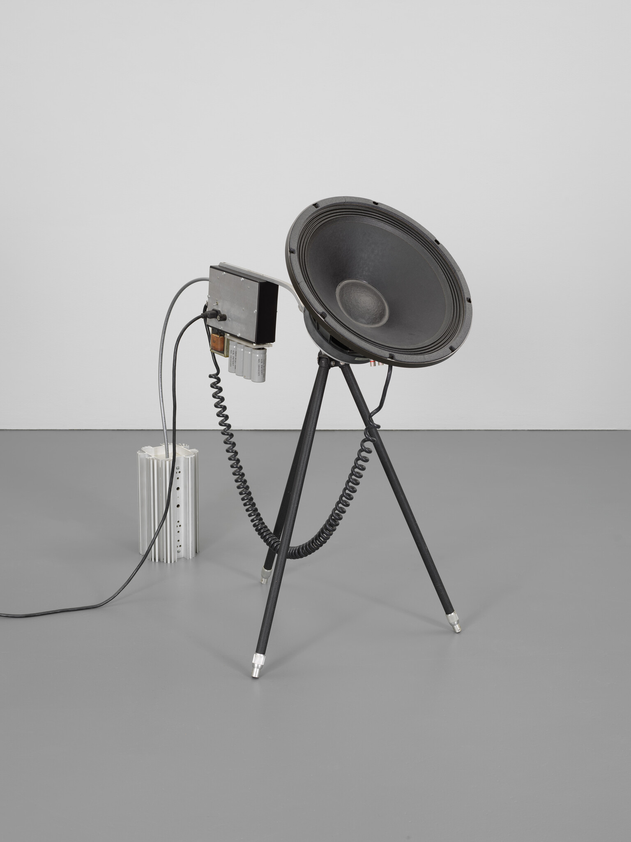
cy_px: 421
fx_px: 1240
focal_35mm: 51
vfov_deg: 37.5
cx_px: 316
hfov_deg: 28.6
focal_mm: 80
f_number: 13
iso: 64
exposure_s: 1/125
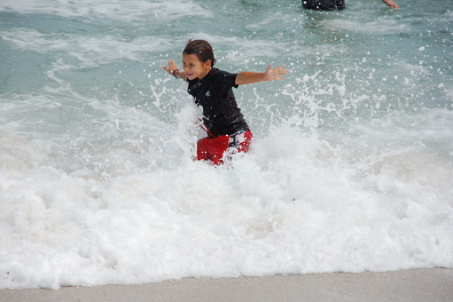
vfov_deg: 4.9
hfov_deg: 7.3
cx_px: 215
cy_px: 157
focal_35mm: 283
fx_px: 3553
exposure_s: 1/1000
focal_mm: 175
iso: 200
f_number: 6.3
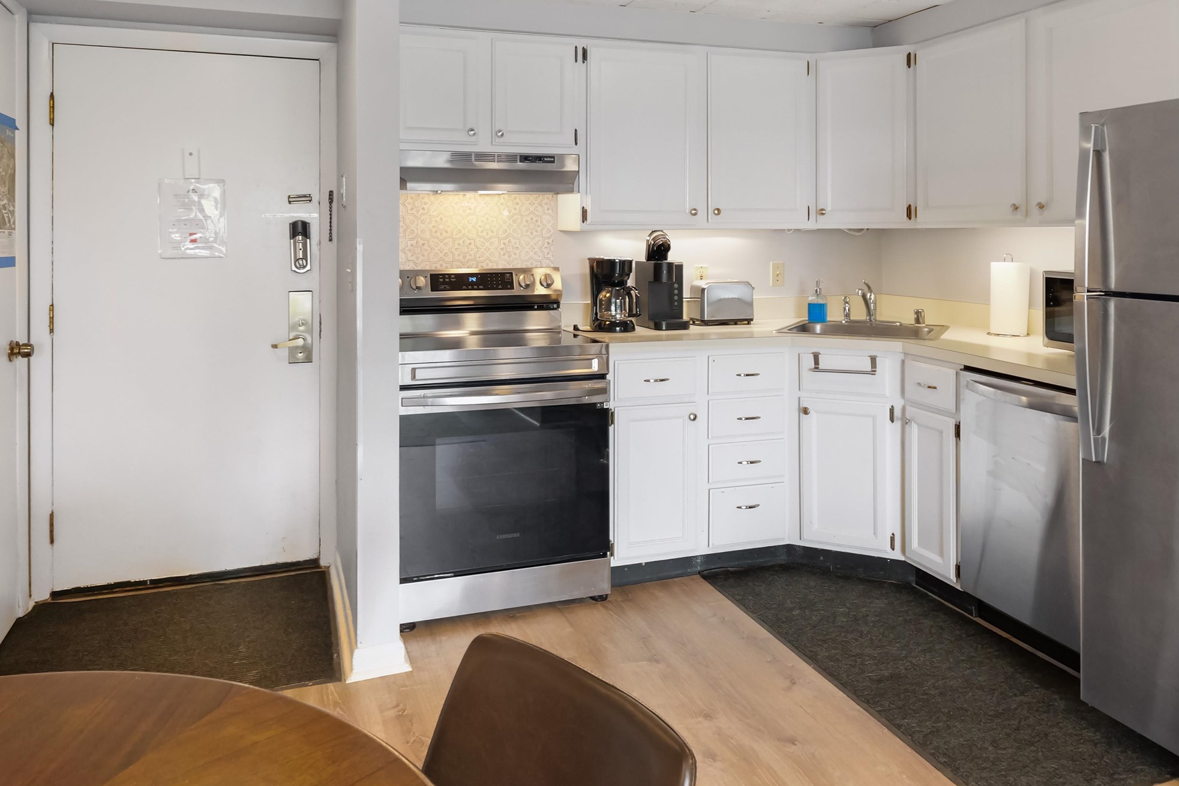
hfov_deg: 69.4
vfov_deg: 48.5
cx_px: 584
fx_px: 851
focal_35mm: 26
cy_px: 247
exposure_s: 1/60
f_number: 2.8
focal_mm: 8
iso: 640
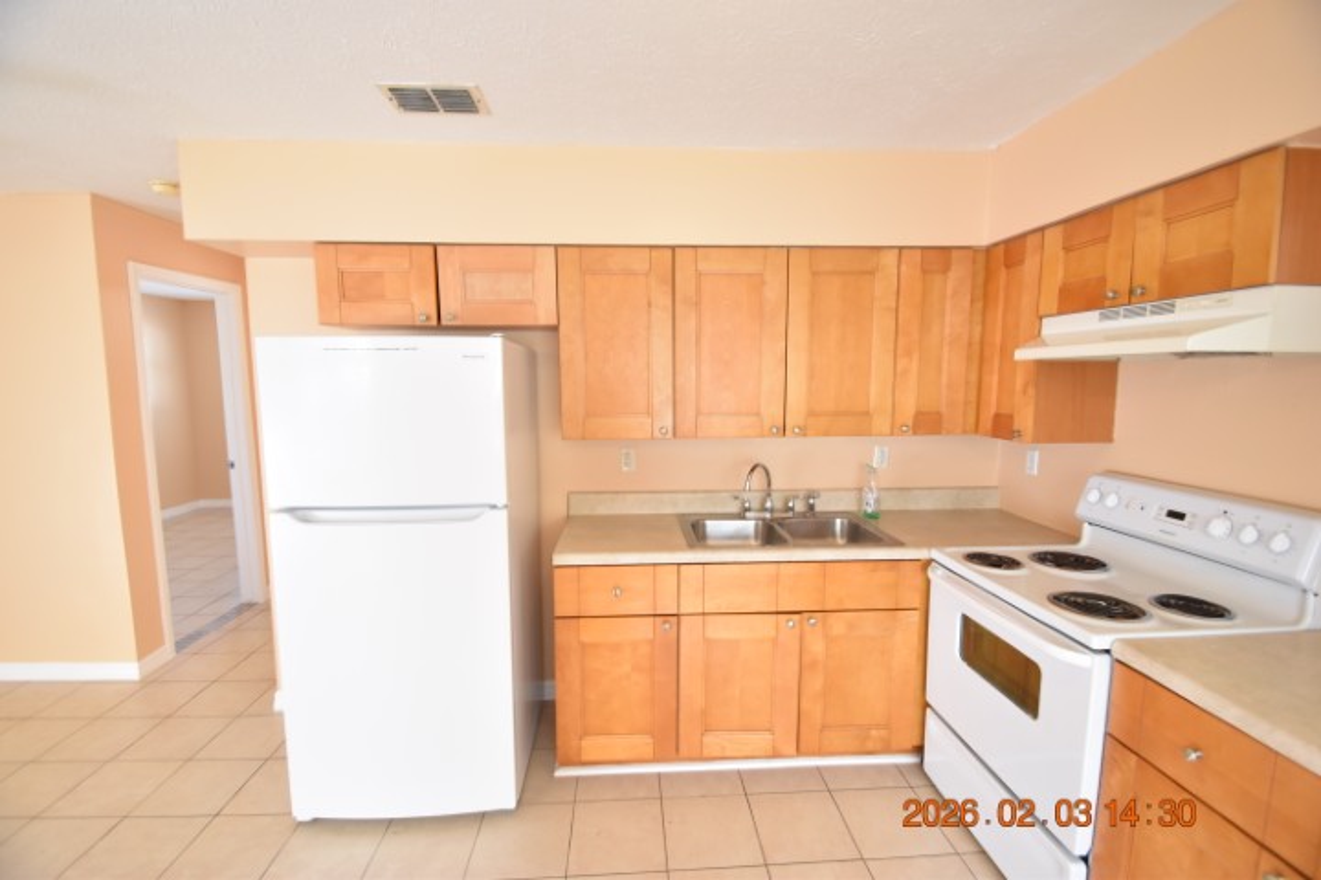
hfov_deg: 100.4
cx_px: 660
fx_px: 550
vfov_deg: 77.3
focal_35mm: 15
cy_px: 440
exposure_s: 1/60
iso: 800
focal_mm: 10
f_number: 3.5
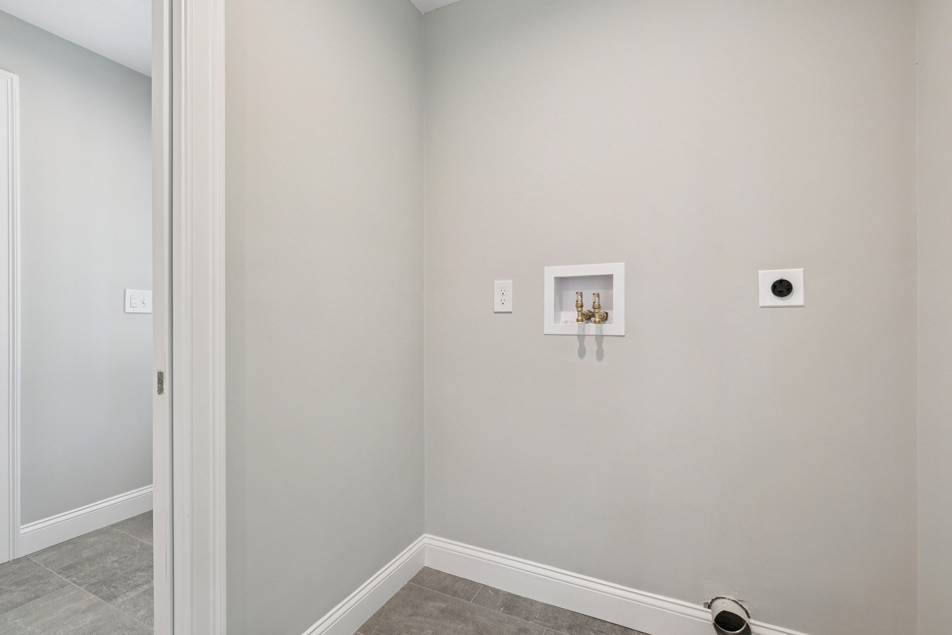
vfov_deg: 77.3
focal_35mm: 15
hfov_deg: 100.4
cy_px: 318
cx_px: 476
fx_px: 397
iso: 320
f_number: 5.6
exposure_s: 1/15
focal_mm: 10
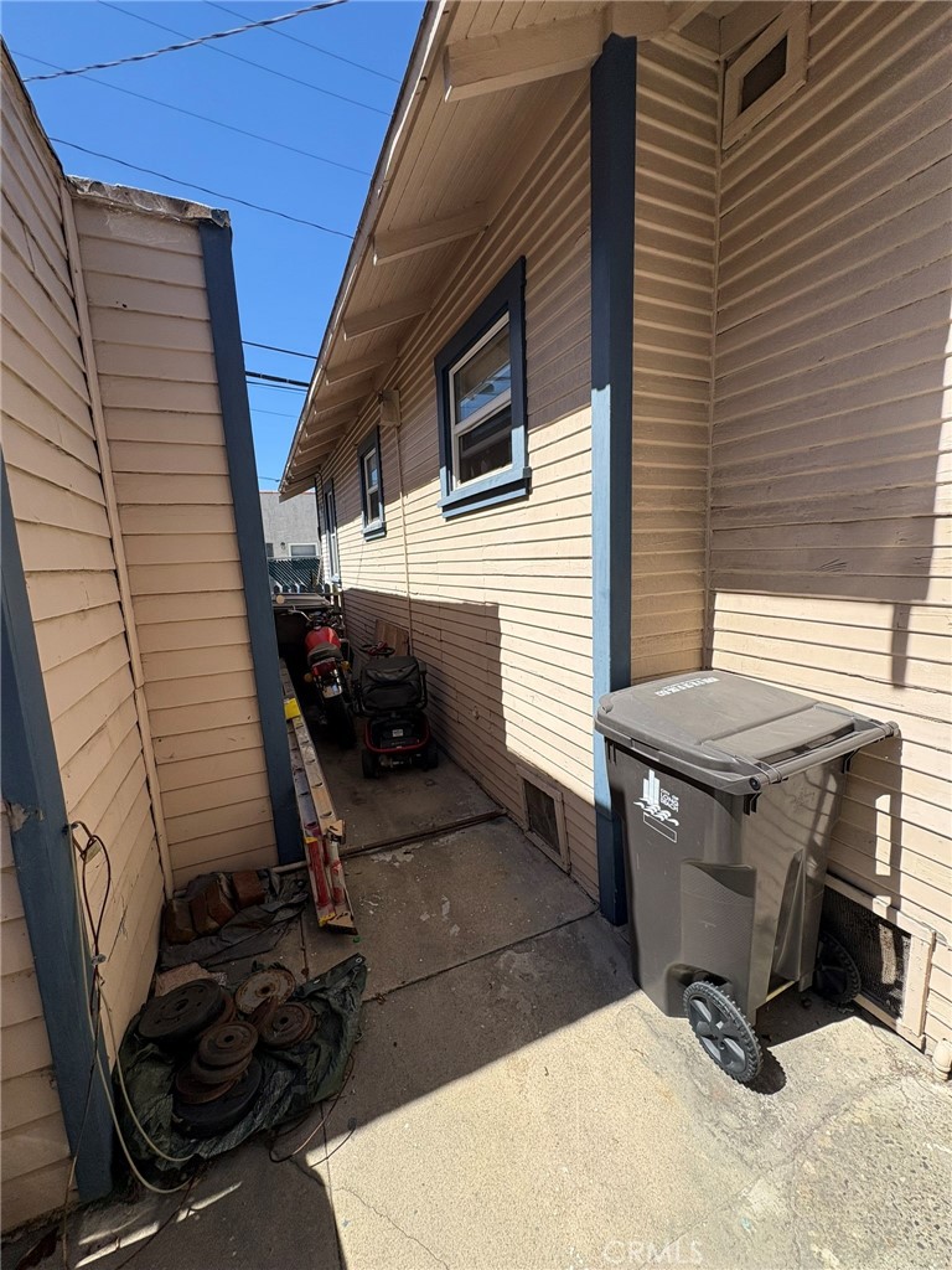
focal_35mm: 14
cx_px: 476
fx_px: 513
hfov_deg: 85.7
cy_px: 635
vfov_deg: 102.1
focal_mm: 2.22
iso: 50
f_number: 2.2
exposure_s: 1/2146
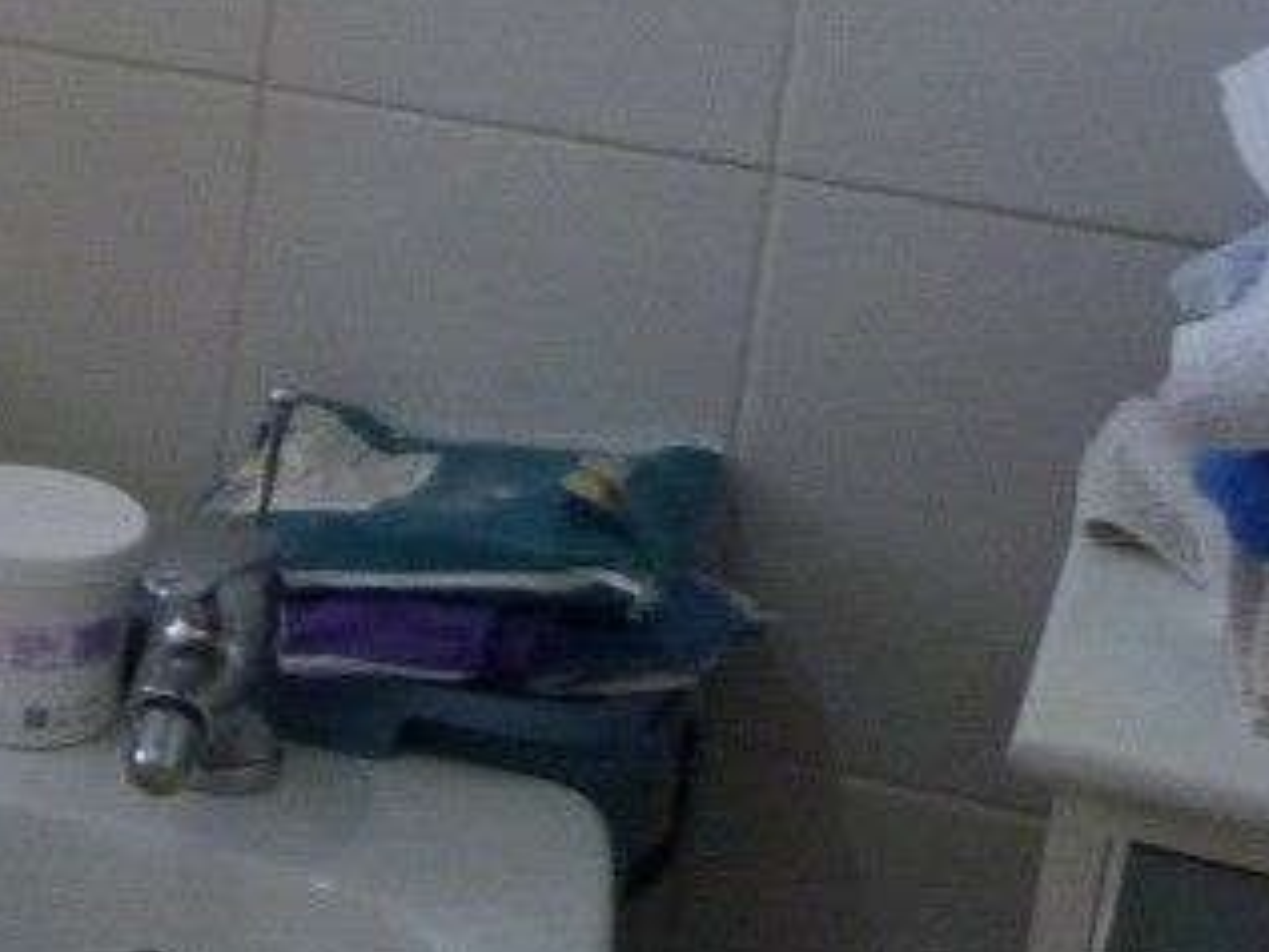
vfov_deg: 12.8
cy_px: -68
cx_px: -1361
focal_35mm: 114
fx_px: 4179
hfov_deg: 14.1
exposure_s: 1/60
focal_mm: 4.5
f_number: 2.8
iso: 250
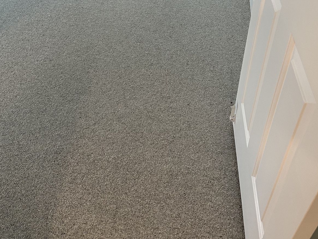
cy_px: 66
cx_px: 171
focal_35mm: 37
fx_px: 340
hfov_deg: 50.1
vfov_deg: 37.9
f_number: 1.78
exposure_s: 1/120
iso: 200
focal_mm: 6.86
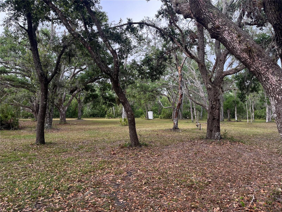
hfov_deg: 67.3
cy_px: 106
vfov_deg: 53.1
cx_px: 141
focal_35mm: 26
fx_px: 212
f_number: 1.6
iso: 50
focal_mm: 5.1
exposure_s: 1/714
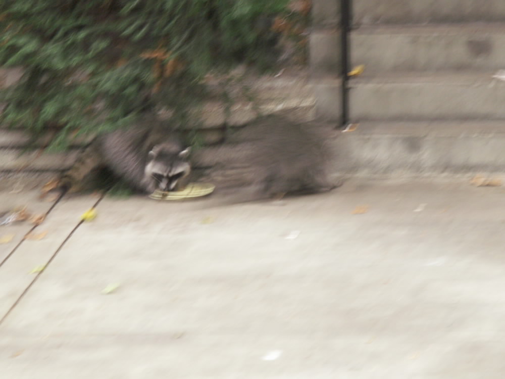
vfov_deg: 8.1
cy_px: 190
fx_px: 2684
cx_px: 252
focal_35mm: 184
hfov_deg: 10.7
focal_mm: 30.13
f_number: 4
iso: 160
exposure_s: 1/1.67
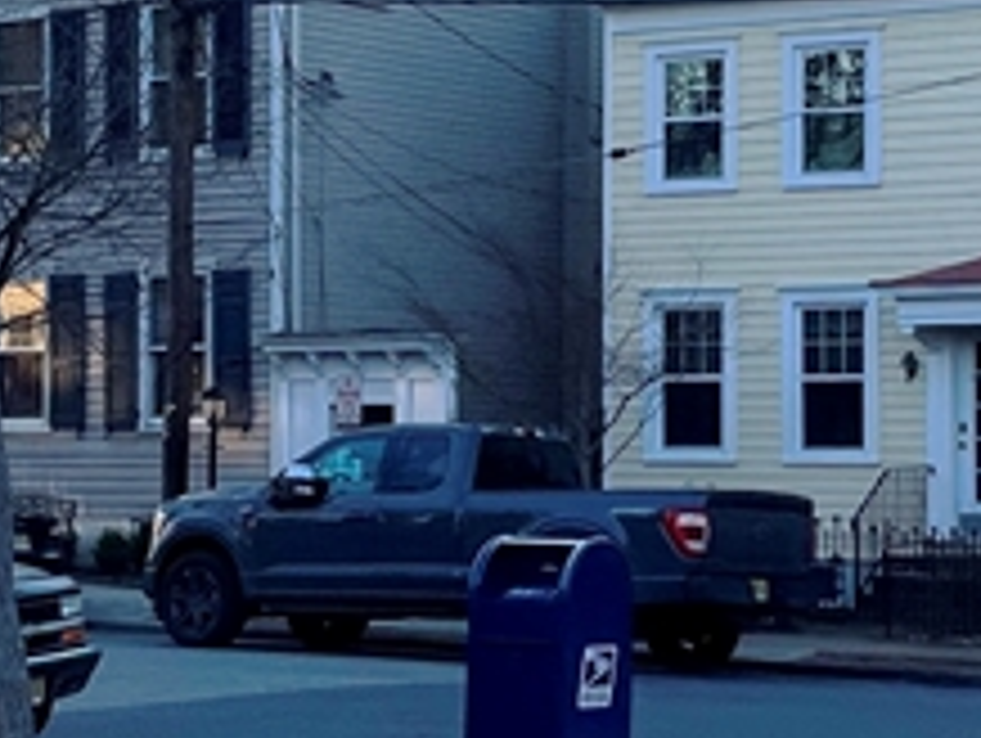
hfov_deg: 16.1
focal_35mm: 122
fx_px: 3461
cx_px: 522
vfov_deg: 12.2
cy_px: 315
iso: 50
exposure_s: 1/1558
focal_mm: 5.1
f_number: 1.6
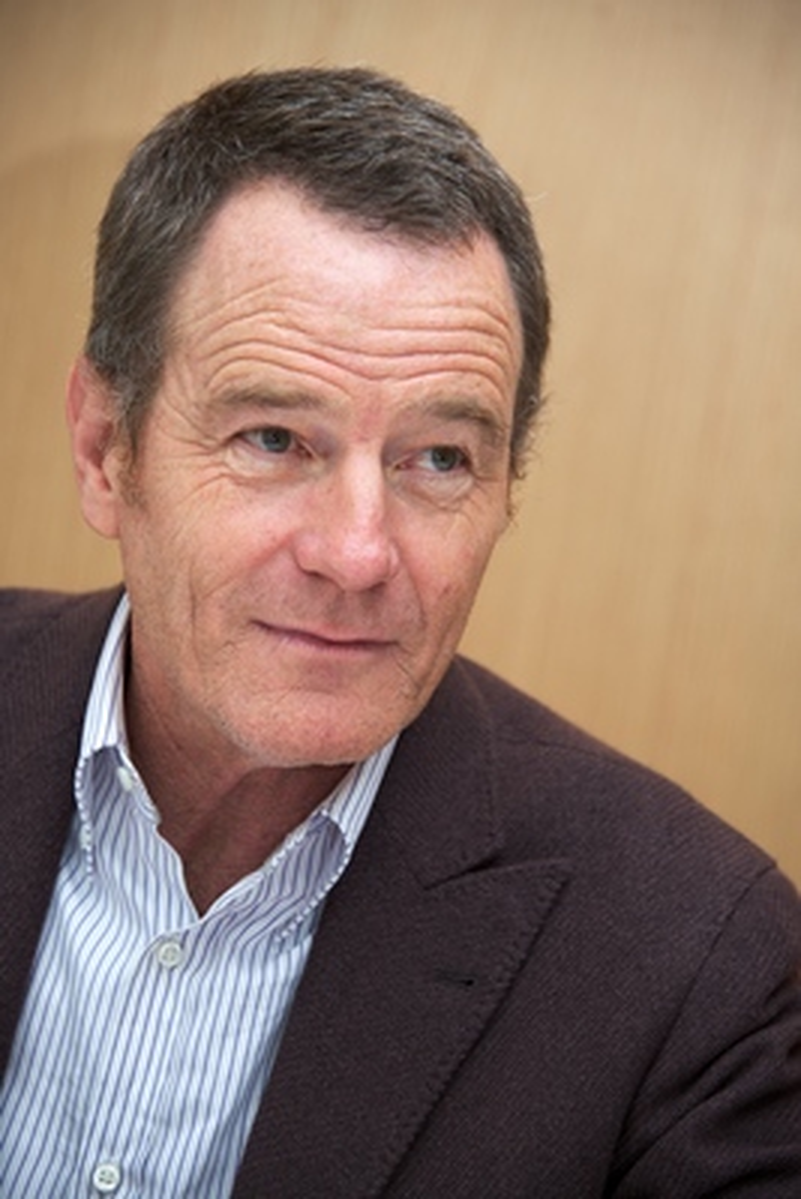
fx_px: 5335
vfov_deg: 12.8
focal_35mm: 160
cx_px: 400
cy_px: 600
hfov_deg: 8.6
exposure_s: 1/60
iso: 500
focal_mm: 160
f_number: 5.6
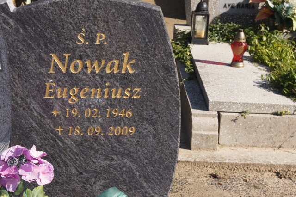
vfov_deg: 16.5
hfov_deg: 24.6
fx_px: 678
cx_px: 148
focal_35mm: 82
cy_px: 98
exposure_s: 1/160
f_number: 14
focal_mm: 55
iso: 200
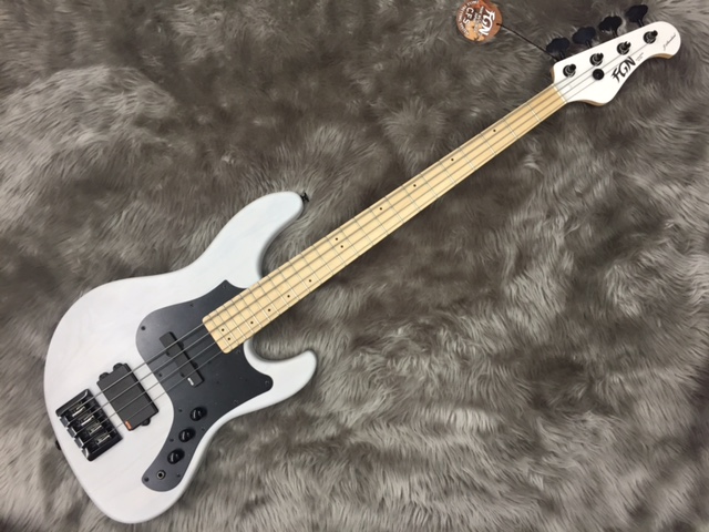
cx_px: 354
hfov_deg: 61.7
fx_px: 594
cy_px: 266
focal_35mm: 29
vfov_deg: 48.2
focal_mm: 4.15
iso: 40
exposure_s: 1/30
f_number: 2.2
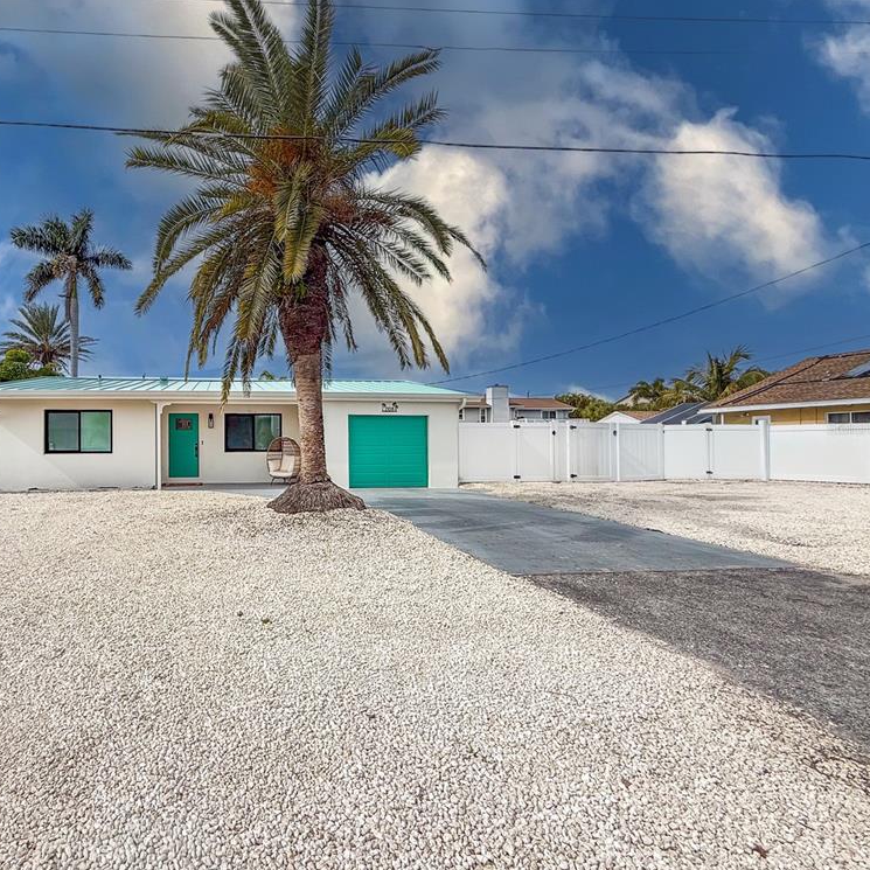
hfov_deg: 81.5
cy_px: 427
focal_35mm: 17
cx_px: 300
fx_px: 483
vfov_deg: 84.0
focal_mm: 2.22
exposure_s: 1/3700
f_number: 2.2
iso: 50
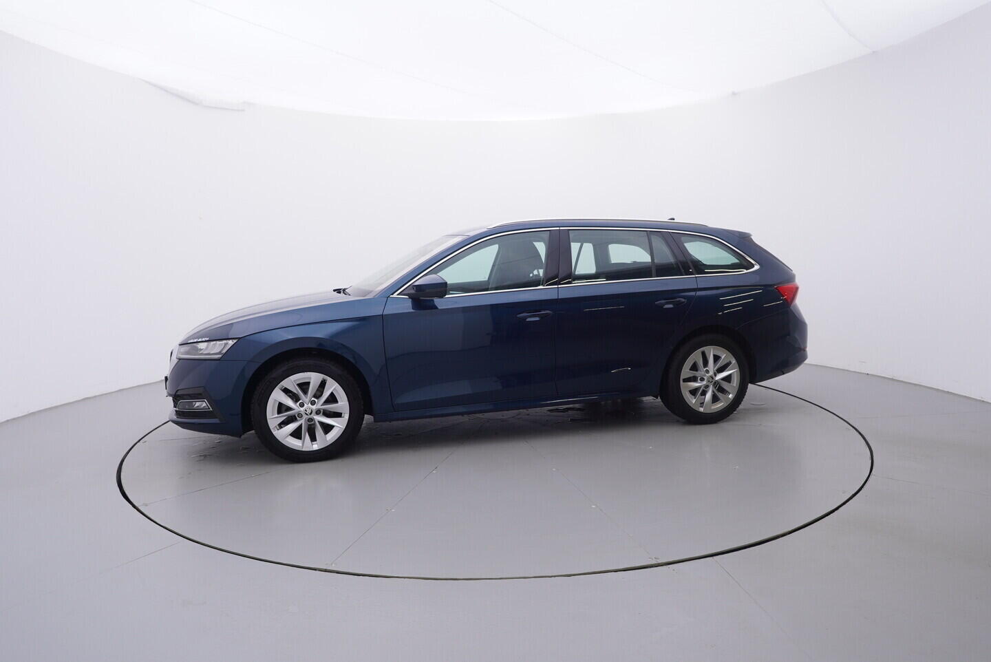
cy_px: 331
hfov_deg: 77.3
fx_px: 620
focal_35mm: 22
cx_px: 496
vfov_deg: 56.2
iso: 200
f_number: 5
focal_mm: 15
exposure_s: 1/80
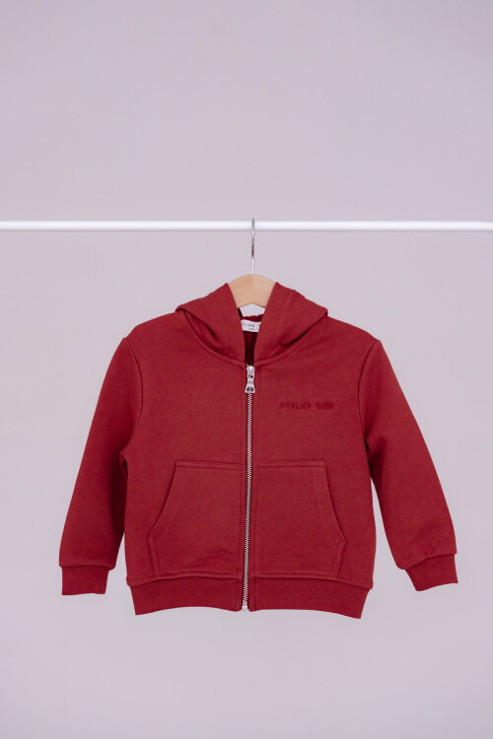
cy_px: 370
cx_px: 246
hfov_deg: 27.0
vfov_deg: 39.6
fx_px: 1027
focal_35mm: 50
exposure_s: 1/100
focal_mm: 33
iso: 500
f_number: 2.8
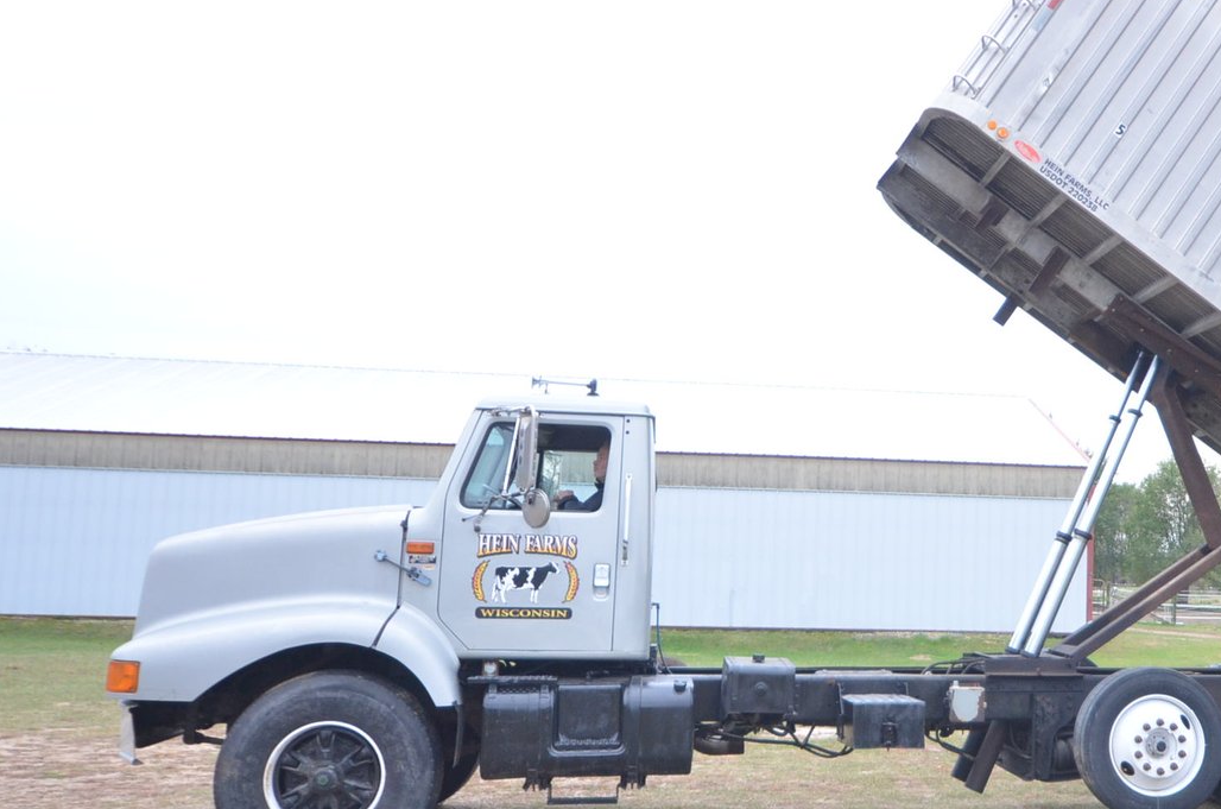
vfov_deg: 33.2
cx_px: 921
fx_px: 1354
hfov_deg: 46.7
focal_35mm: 40
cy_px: 438
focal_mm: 16
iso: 800
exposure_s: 1/125
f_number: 4
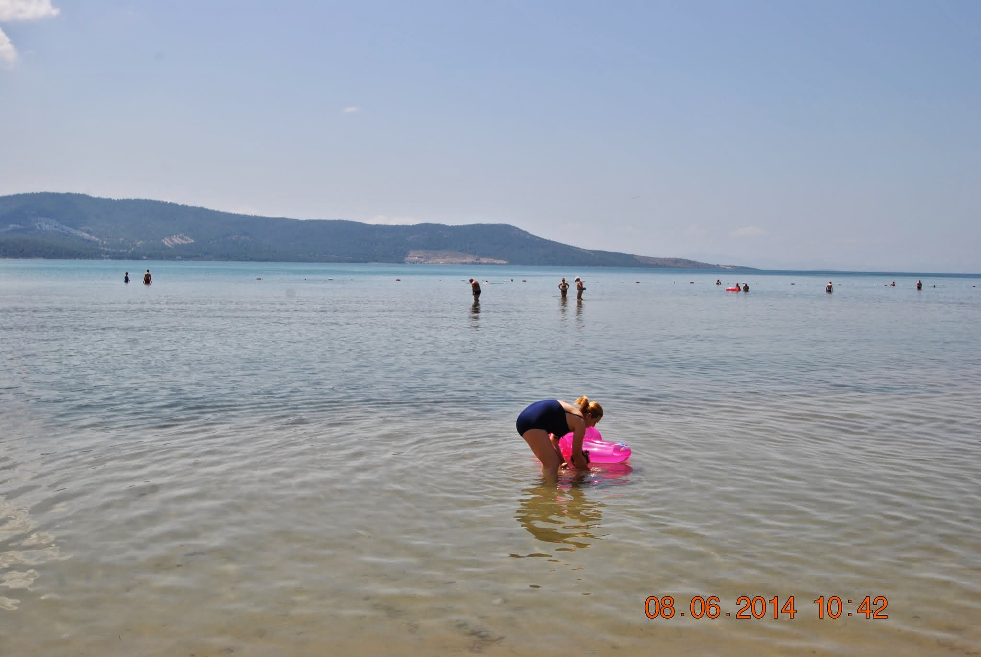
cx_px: 490
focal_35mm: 36
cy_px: 328
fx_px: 982
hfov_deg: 53.1
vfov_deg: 37.0
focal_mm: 24
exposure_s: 1/320
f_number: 9
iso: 100
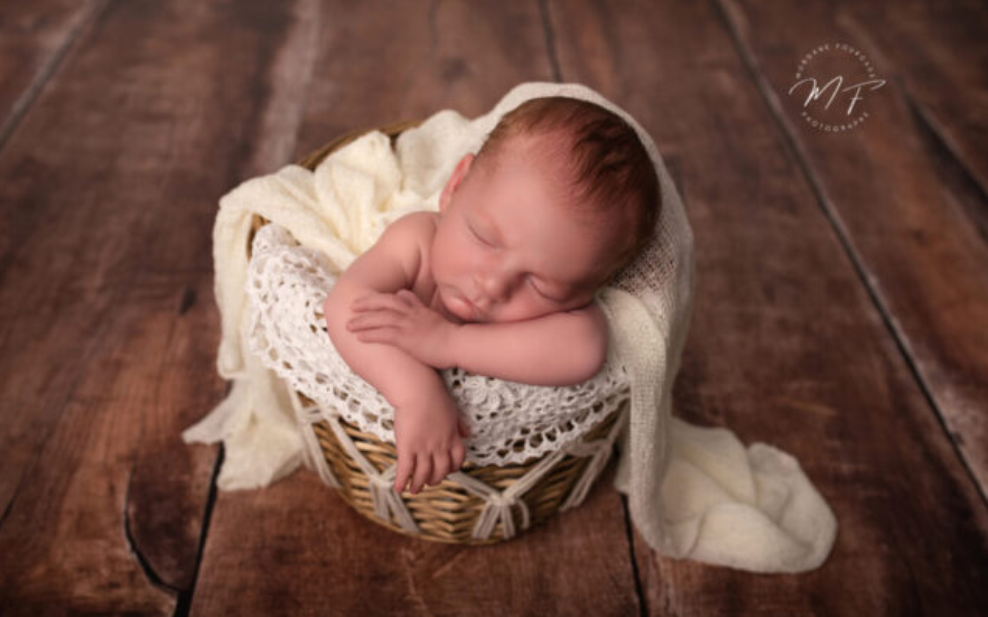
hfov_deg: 54.0
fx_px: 969
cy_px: 294
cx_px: 492
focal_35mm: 36
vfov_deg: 35.3
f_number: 4
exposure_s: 1/200
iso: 100
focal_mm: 35
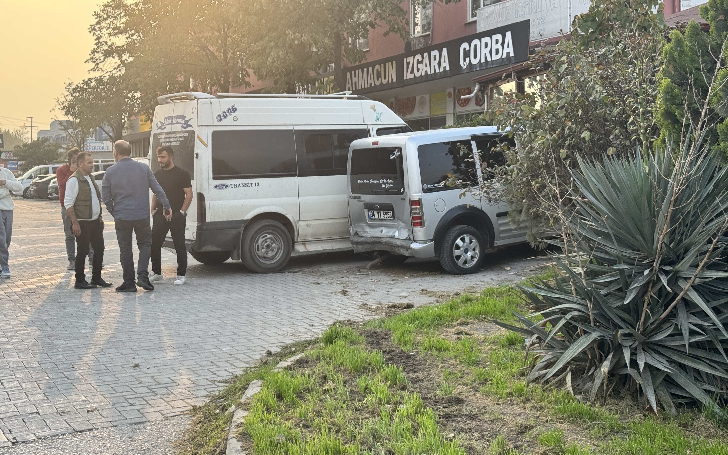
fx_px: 1012
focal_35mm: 51
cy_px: 223
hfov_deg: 39.6
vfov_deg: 25.3
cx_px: 363
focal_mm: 6.76
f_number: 1.78
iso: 64
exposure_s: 1/966
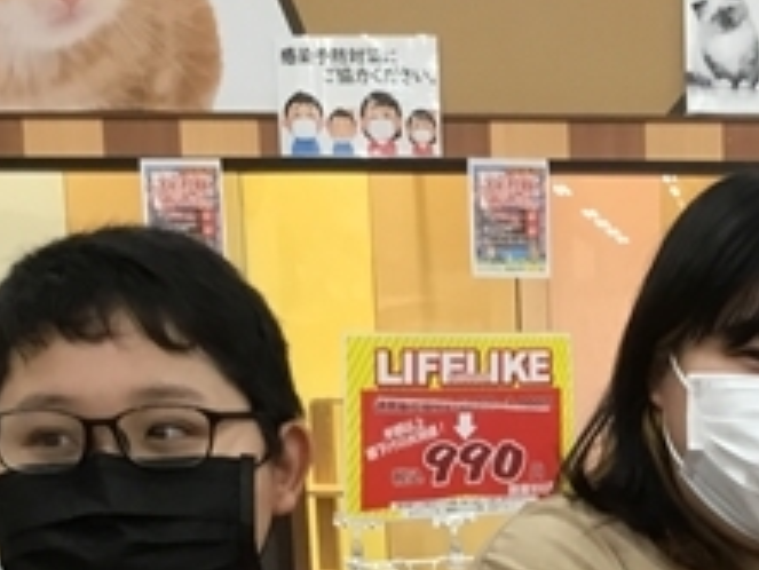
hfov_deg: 22.1
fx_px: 1843
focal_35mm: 84
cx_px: 814
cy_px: 755
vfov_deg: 16.5
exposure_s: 1/33
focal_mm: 3.3
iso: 64
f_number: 2.4
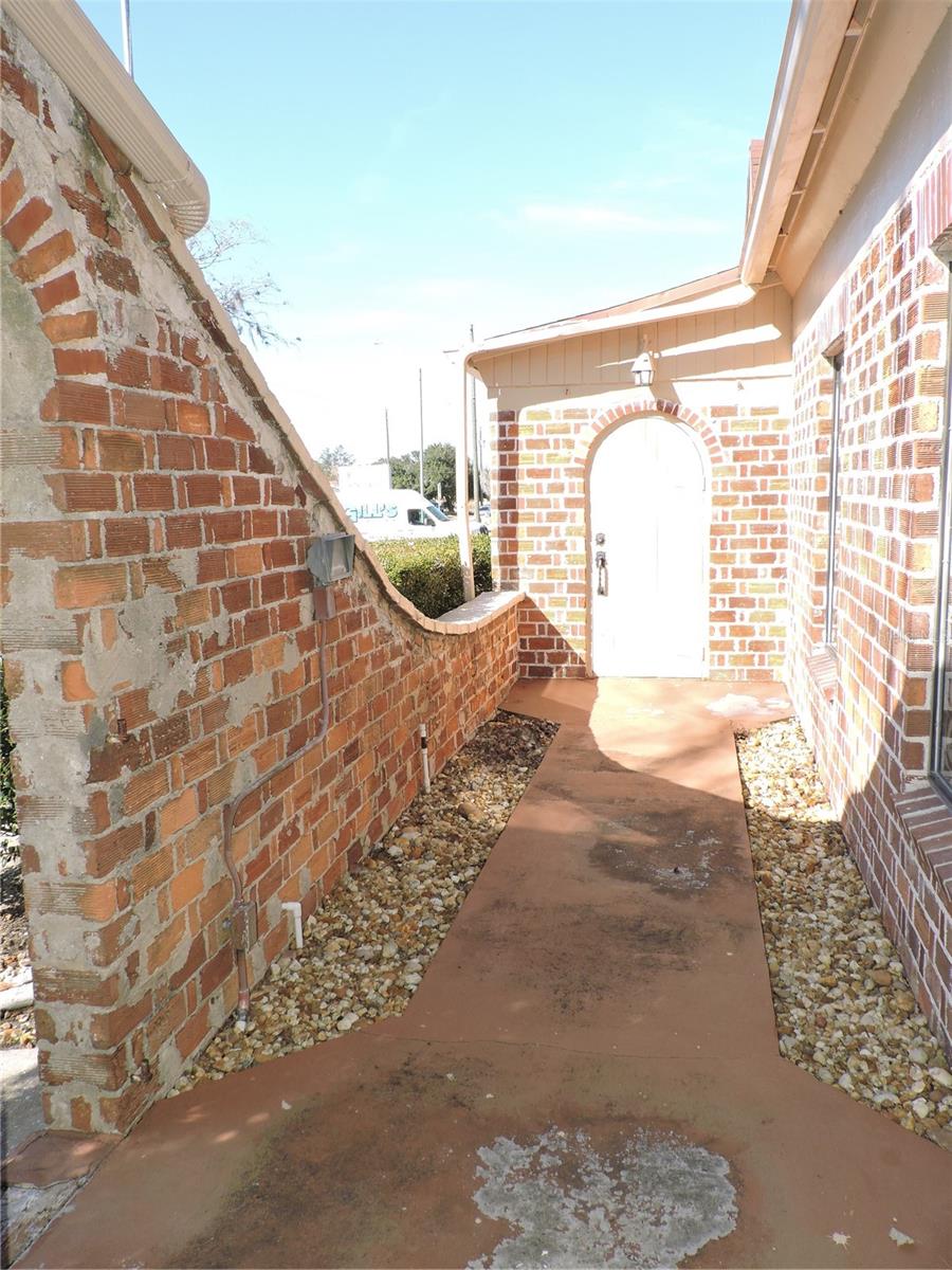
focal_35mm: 28
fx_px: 1027
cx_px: 476
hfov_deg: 49.7
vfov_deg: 63.4
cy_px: 635
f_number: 3.1
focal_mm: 5
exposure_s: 1/400
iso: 100
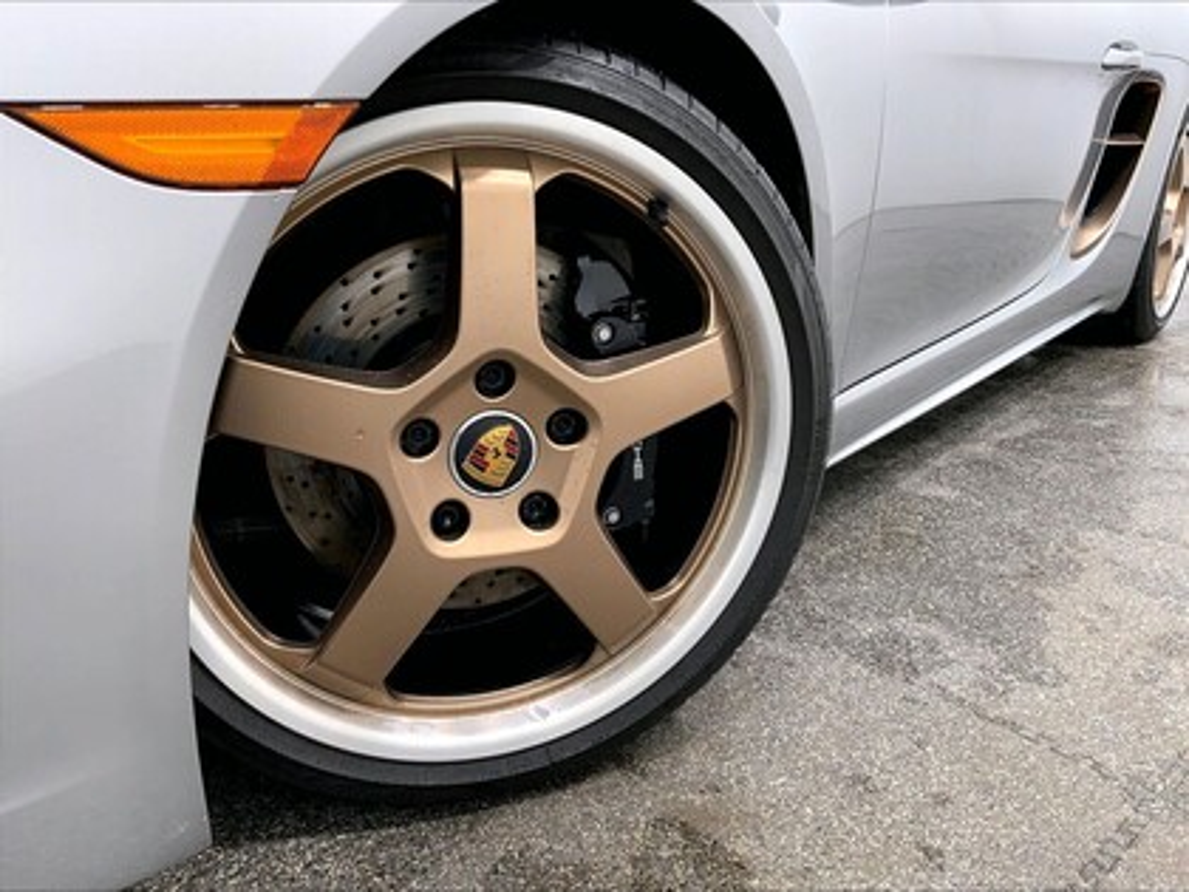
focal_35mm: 29
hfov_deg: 61.7
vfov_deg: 48.2
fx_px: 996
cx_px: 594
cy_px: 446
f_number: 1.8
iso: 40
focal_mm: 3
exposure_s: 1/122
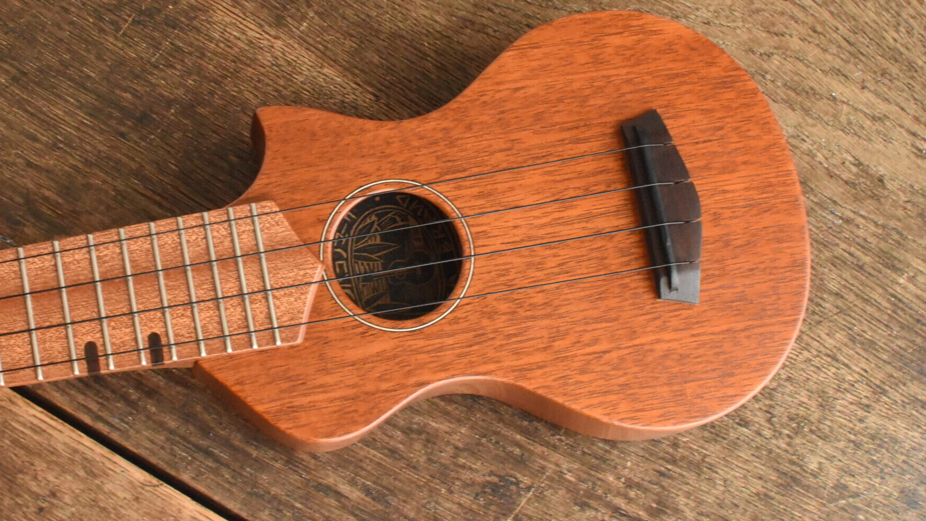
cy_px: 210
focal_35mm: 63
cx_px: 406
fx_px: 1537
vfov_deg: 19.2
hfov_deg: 33.5
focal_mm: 35
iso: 7200
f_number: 16
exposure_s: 1/60
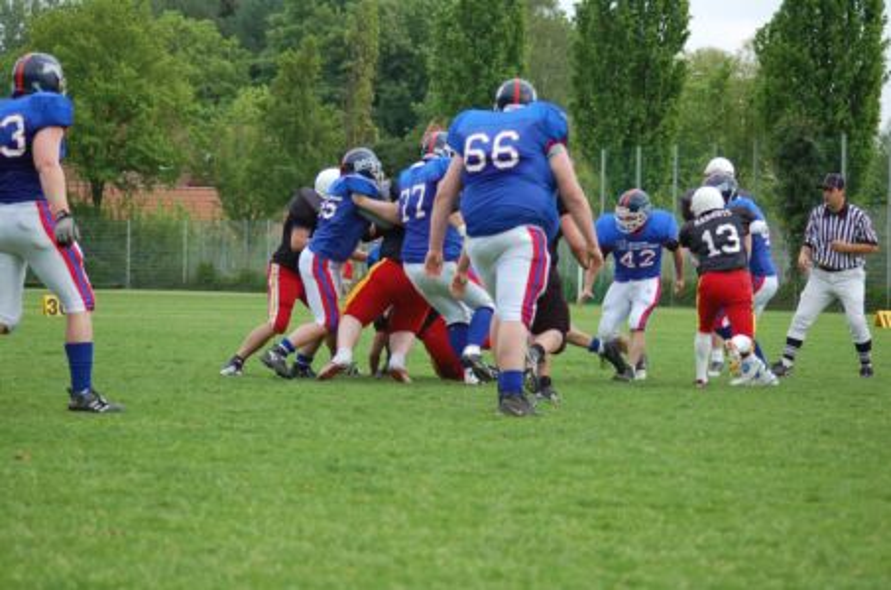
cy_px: 295
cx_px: 446
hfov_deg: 15.9
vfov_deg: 10.6
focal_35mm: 129
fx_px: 3186
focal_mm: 86
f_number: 4
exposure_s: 1/1000
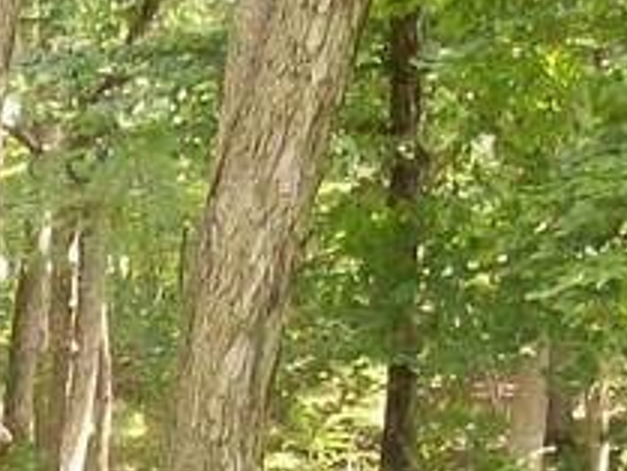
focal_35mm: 220
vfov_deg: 6.5
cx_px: -207
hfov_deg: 8.8
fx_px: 3987
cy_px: 999
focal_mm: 6
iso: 200
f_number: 2.7
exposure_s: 1/143
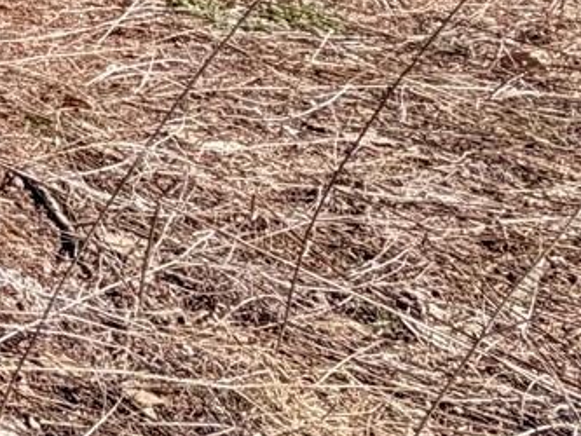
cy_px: -487
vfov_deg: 14.0
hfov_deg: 16.8
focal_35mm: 86
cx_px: -591
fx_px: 1444
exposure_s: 1/742
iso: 40
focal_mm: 2.22
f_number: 2.2
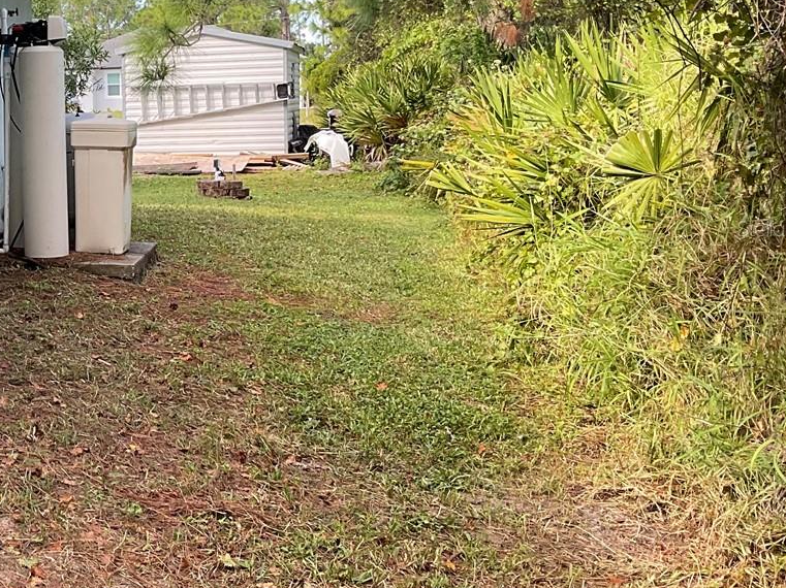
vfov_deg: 24.0
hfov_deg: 29.7
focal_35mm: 61
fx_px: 1384
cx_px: 8
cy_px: 228
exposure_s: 1/140
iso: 16
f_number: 1.8
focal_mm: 3
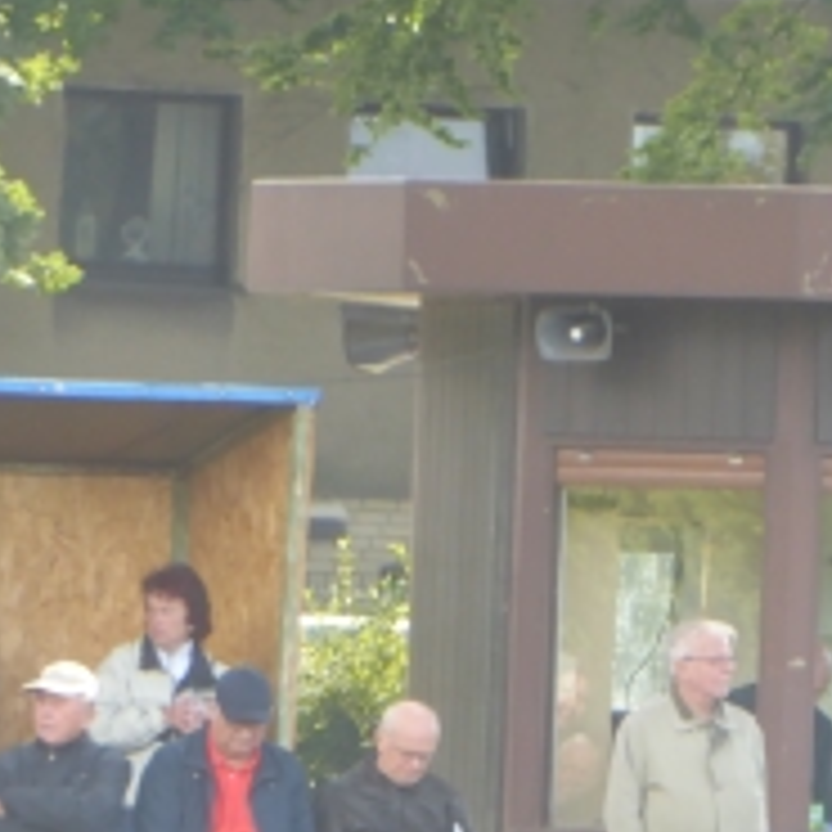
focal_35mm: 1222
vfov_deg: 1.4
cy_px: 747
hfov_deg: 1.4
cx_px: 967
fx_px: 33229
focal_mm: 101.7
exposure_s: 1/100
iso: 250
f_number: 6.1
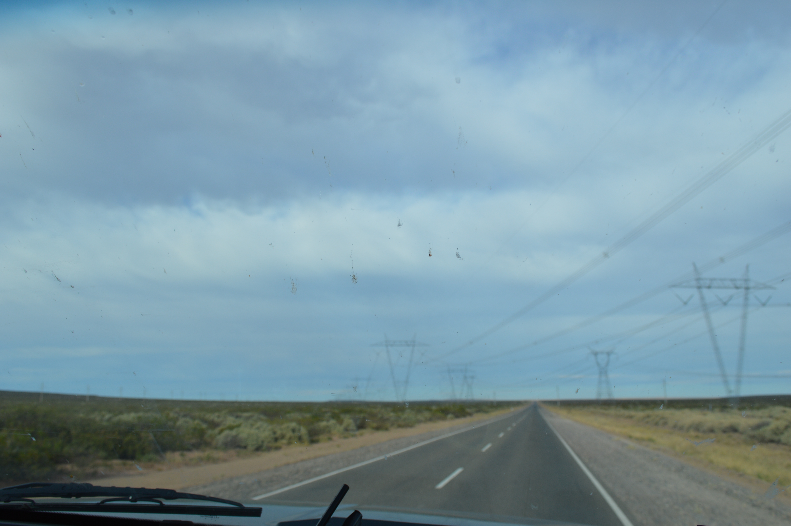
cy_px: 263
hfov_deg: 57.3
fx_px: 724
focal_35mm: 33
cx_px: 396
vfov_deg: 39.9
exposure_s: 1/250
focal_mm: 22
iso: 100
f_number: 8
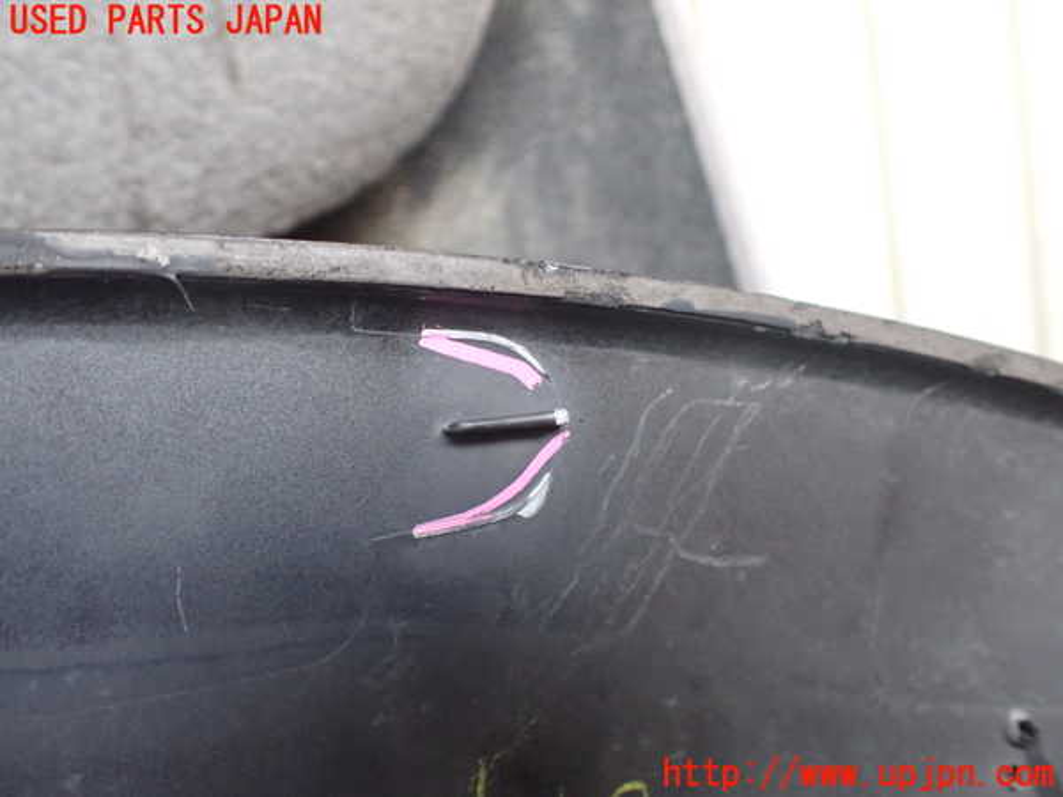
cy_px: 398
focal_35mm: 30
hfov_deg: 60.0
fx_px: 921
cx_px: 532
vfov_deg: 46.8
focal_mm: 5.4
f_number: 2.3
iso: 800
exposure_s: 1/80
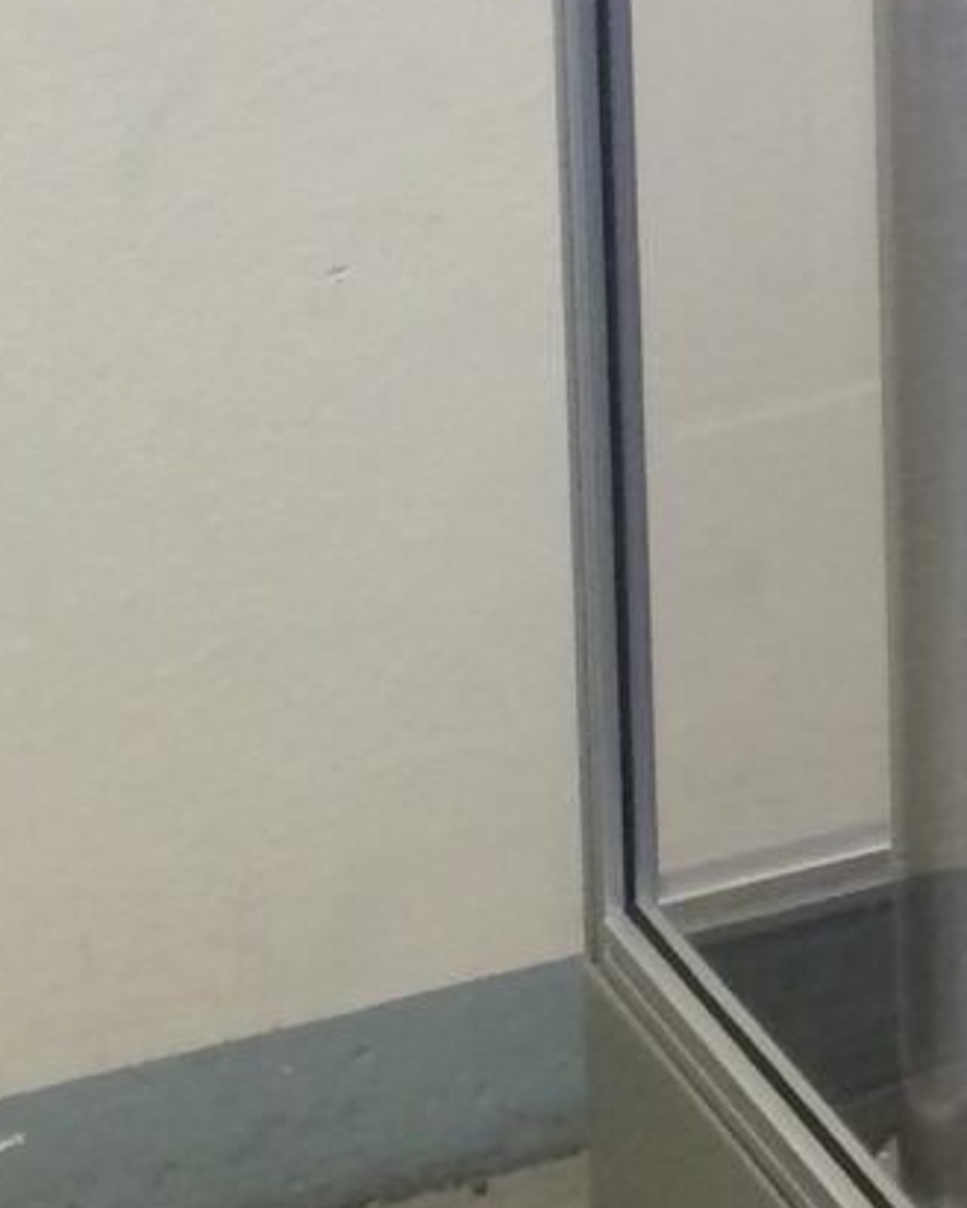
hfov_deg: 10.1
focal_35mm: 149
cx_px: 1437
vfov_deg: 12.4
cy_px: -498
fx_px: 5328
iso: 64
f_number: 2.2
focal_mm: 4.12
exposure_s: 1/33
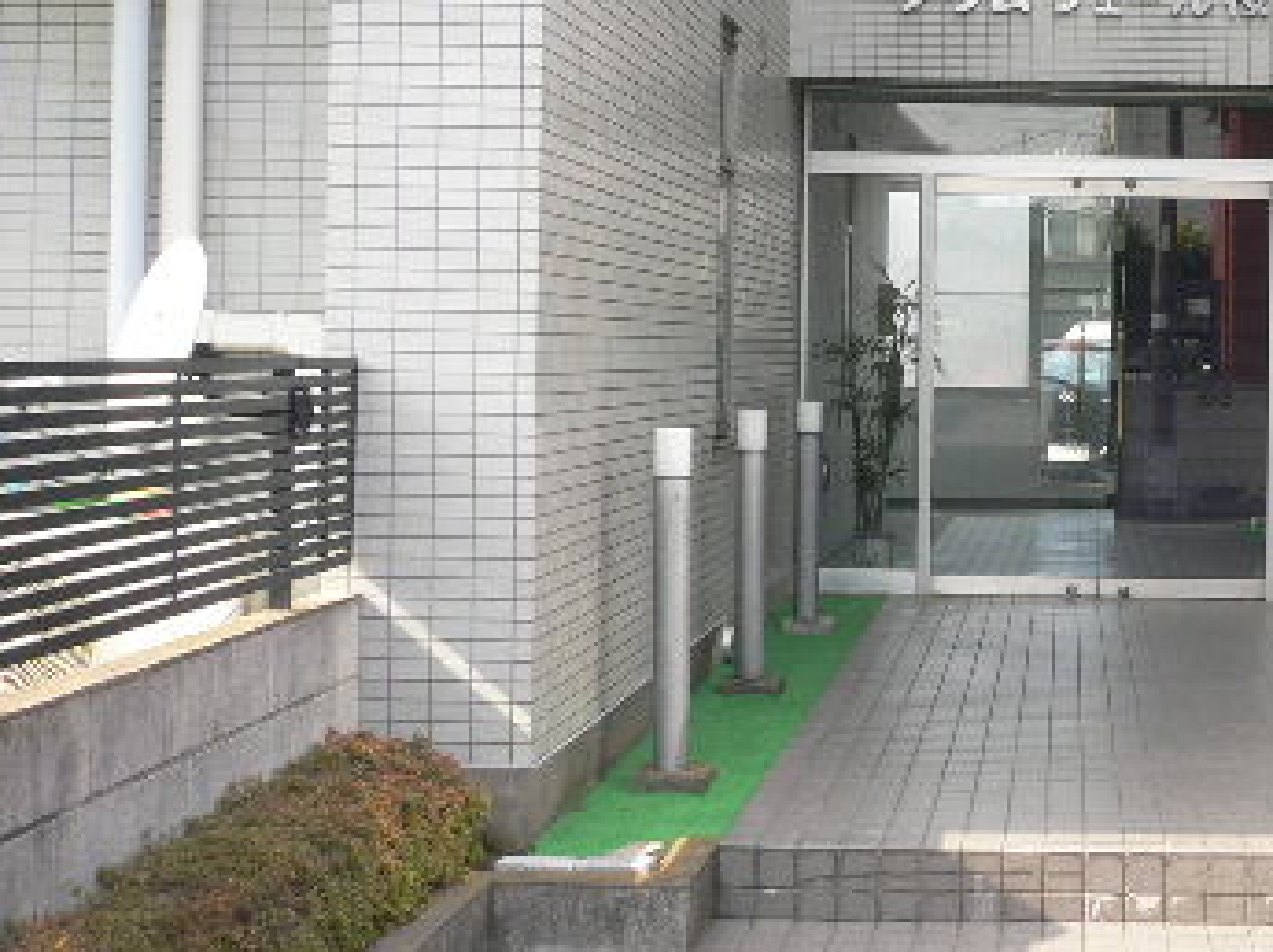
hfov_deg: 28.8
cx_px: 1118
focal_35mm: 65
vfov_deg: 22.5
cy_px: 339
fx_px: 2388
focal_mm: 5.8
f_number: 5.6
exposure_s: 1/50
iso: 80
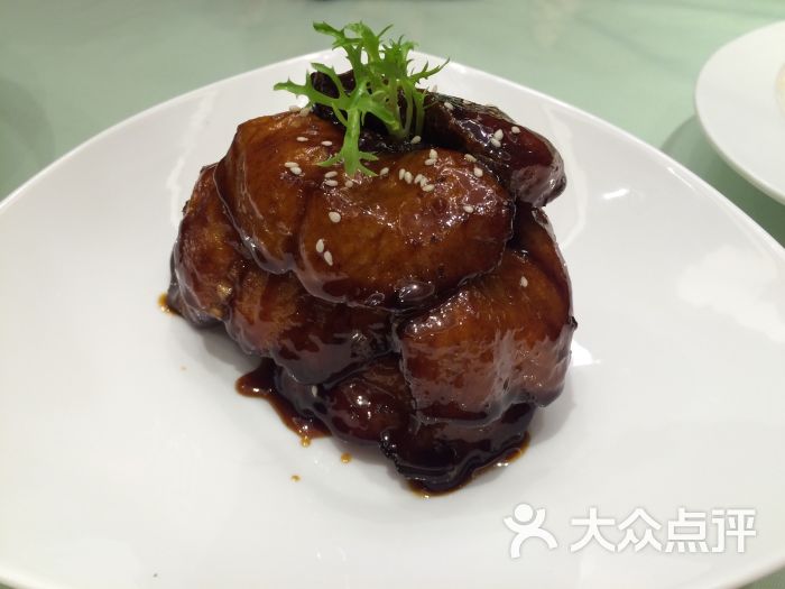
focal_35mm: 29
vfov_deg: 48.2
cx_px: 392
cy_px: 294
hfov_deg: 61.7
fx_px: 658
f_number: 2.2
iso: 40
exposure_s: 1/33
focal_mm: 4.15
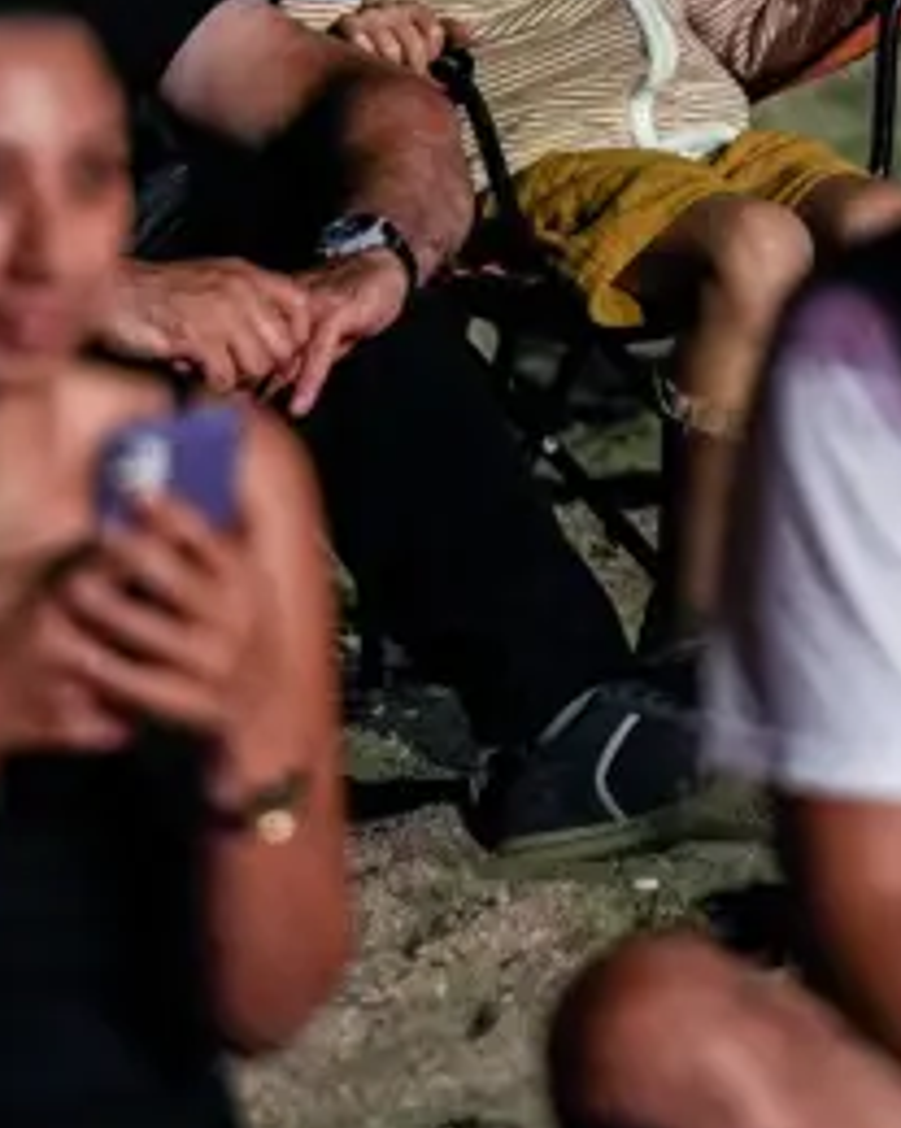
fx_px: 21245
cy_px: 48
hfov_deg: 2.4
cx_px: 640
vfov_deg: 3.0
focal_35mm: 637
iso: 2500
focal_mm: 200
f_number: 2.8
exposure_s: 1/13
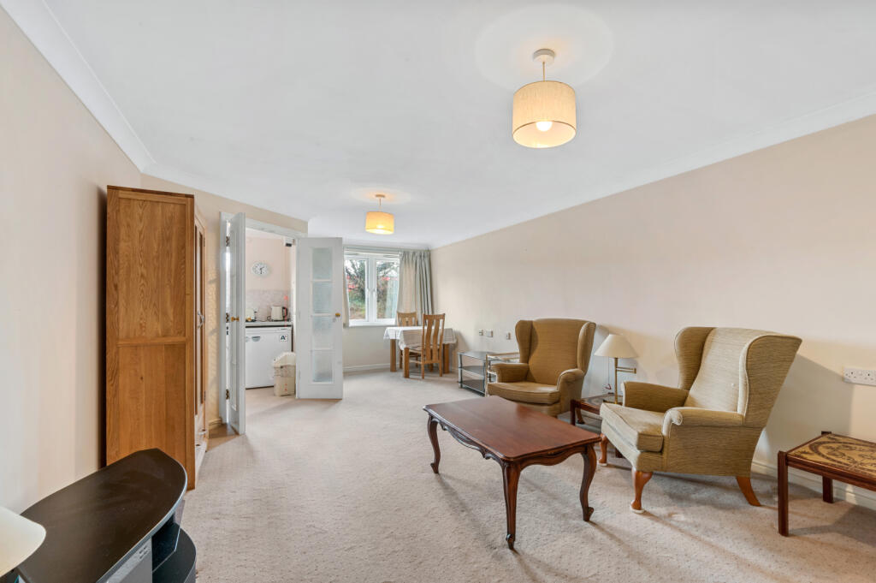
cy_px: 292
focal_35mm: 14
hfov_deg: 104.3
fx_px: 340
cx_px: 438
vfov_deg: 81.1
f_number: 16
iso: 250
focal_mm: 14
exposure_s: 2
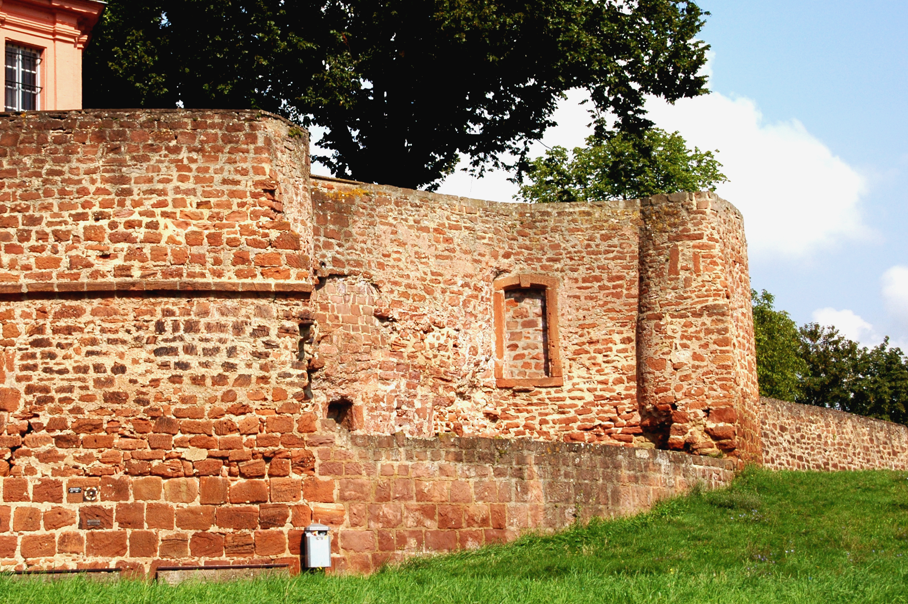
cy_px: 223
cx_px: 316
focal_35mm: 80
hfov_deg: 25.3
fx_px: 2016
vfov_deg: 17.0
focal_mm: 40
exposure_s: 1/400
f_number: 10
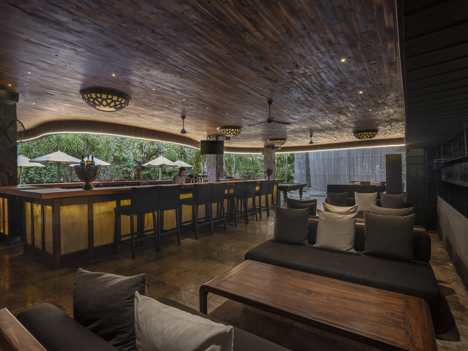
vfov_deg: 71.6
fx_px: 243
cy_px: 176
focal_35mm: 18
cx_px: 234
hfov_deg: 87.8
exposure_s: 1.7
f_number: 10
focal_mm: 23
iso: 100
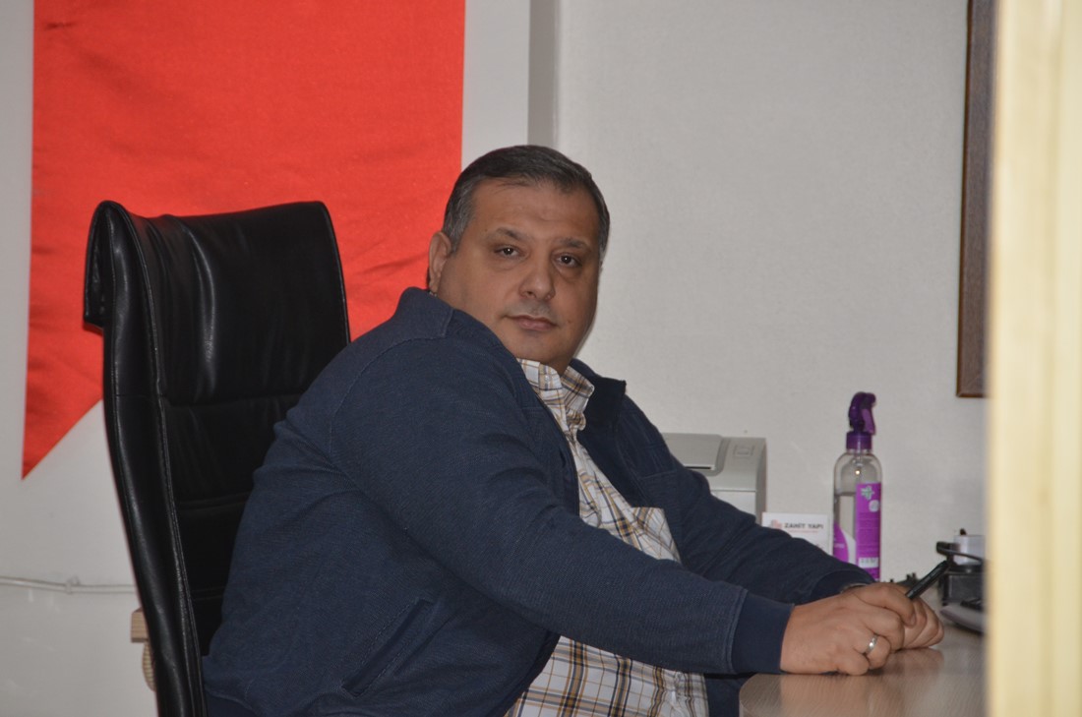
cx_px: 541
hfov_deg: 8.1
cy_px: 358
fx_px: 7650
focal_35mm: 255
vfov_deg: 5.4
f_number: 5.6
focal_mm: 170
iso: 800
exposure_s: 1/60
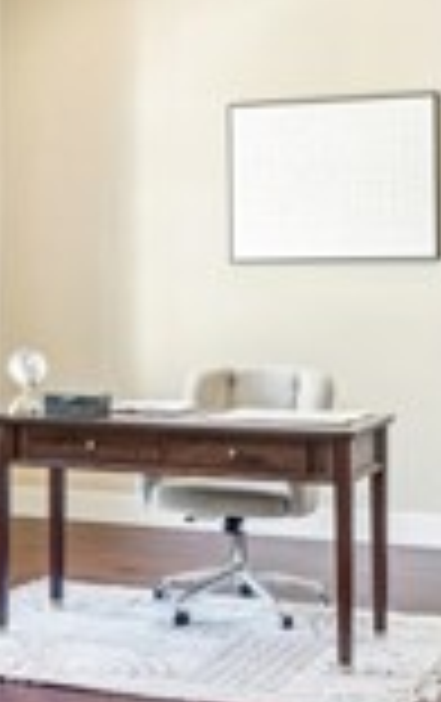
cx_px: 207
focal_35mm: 73
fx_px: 1400
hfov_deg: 17.9
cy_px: 274
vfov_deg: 28.1
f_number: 13
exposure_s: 2.5
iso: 100
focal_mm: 17.5
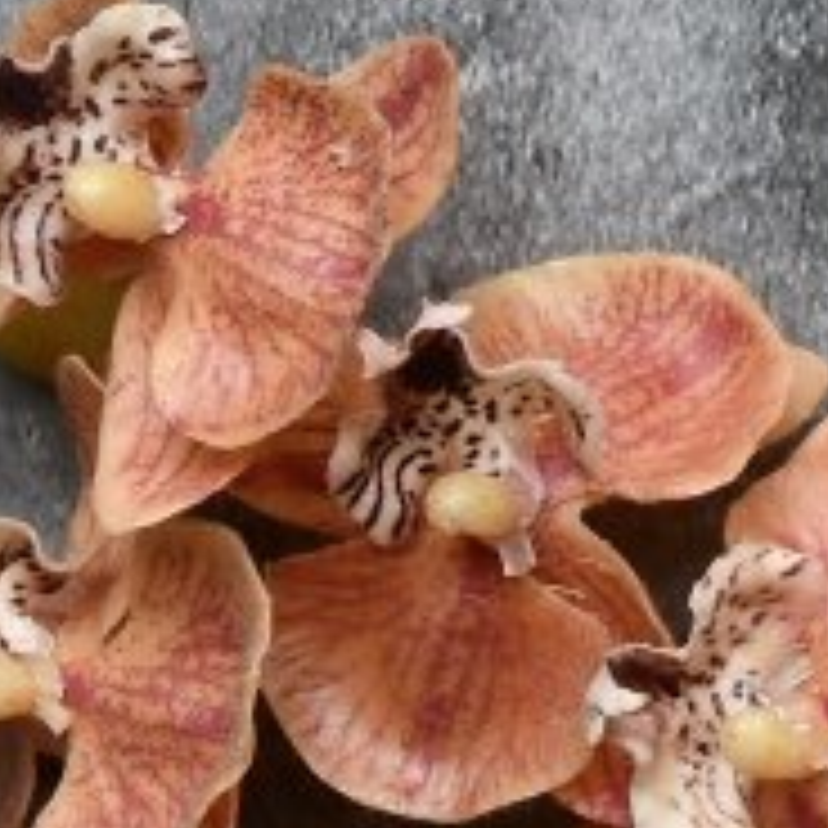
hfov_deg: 3.7
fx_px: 11988
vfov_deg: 3.9
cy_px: -1447
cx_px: 3555
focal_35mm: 443
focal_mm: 40
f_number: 8
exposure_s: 1/5
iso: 100
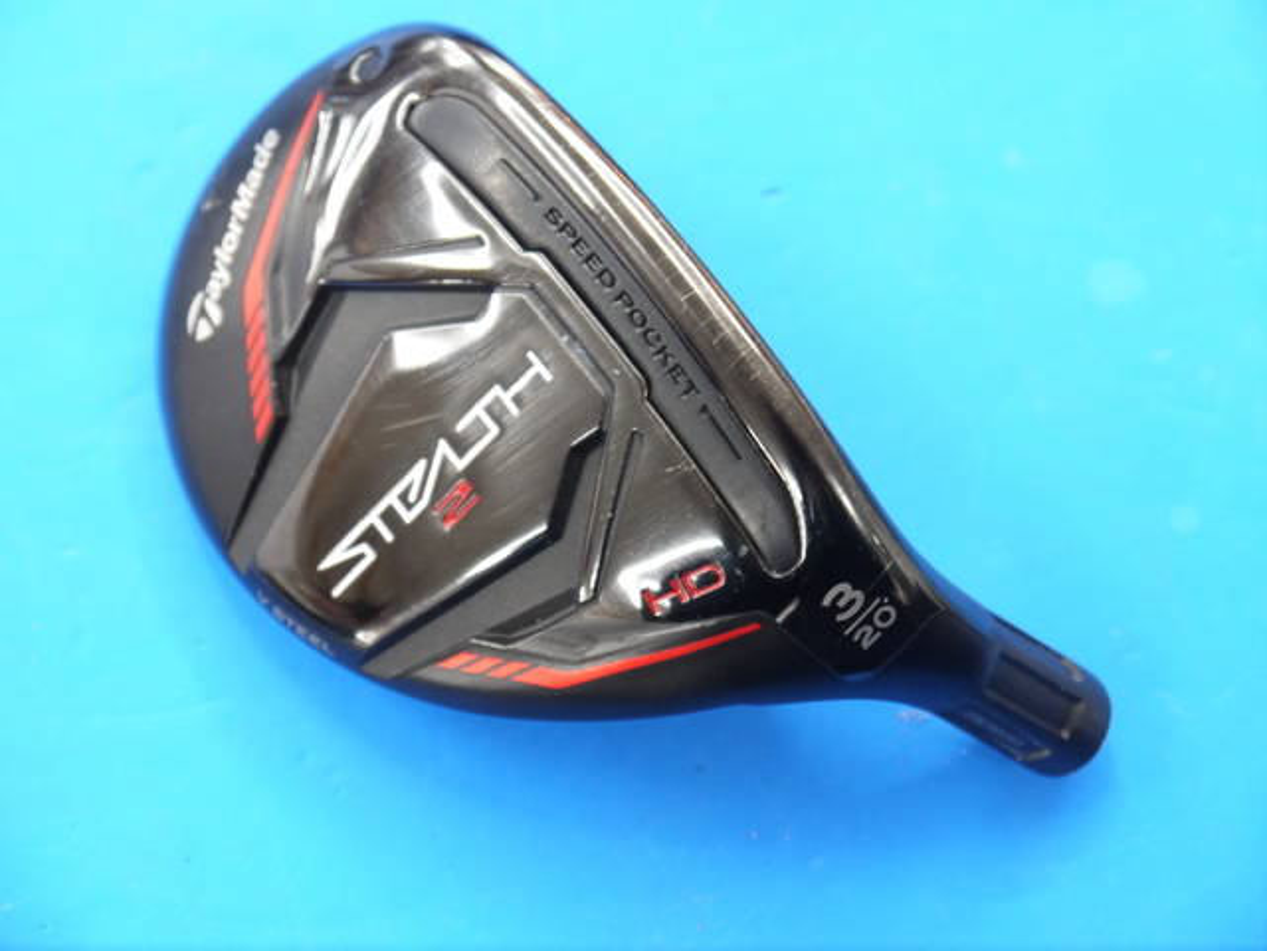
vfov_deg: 18.9
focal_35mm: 78
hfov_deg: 25.0
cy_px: 476
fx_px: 2855
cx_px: 634
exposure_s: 1/40
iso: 800
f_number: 5.5
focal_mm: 39
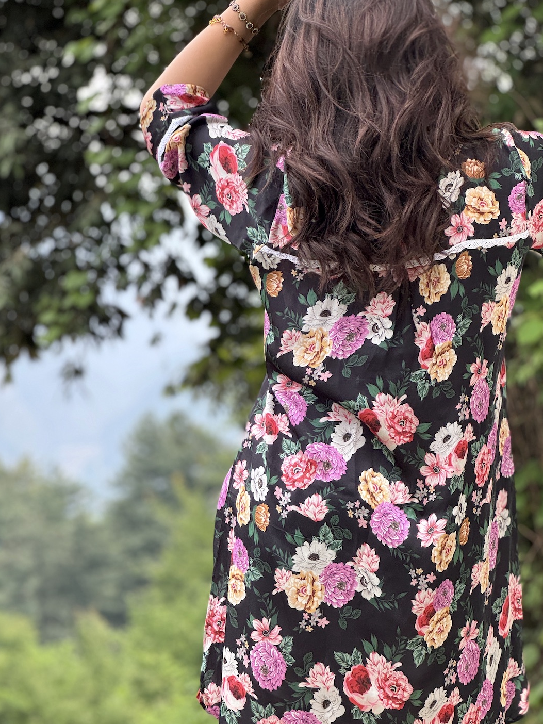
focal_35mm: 78
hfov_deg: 18.9
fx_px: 1631
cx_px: 273
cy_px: 364
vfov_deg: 25.0
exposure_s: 1/121
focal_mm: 9
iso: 125
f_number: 2.8
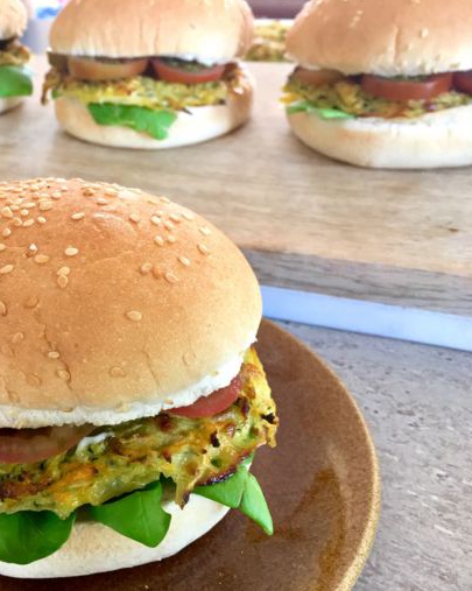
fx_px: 664
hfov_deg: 37.6
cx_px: 90
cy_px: 295
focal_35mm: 38
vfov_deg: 48.0
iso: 160
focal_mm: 4.15
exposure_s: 1/33
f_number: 2.2
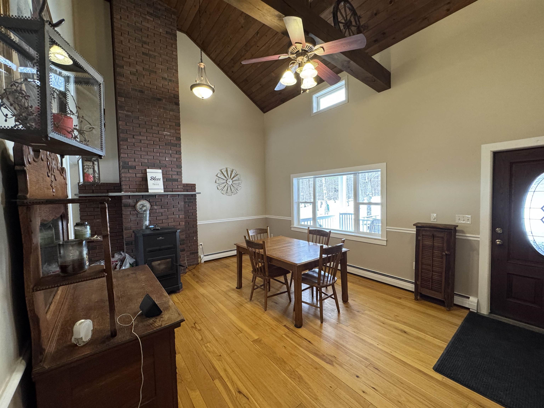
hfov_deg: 102.1
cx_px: 272
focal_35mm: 14
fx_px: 220
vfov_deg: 85.7
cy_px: 204
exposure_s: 1/60
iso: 250
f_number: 2.2
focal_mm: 2.22
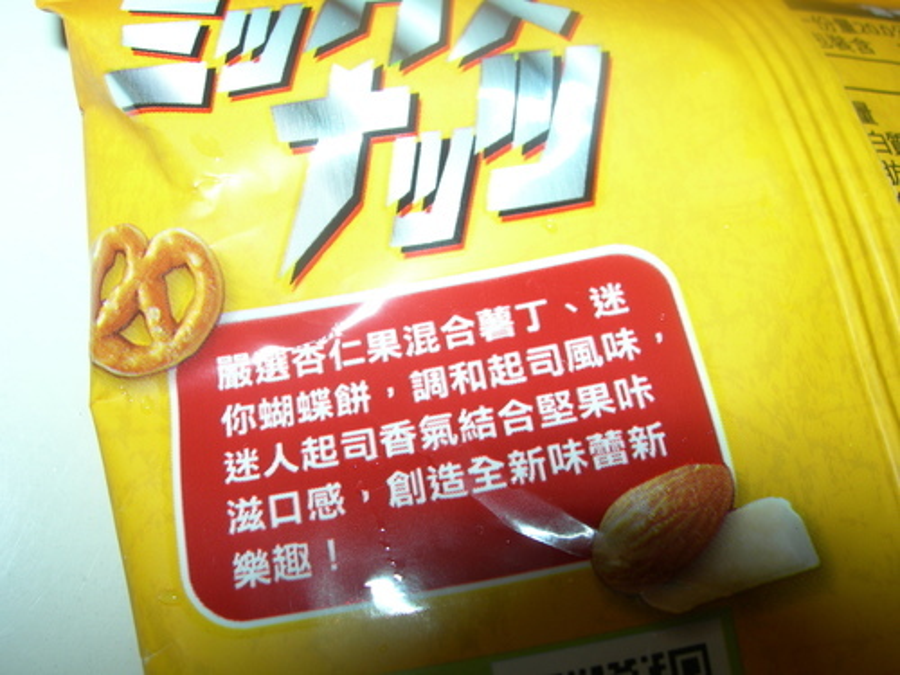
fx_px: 988
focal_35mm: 38
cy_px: 338
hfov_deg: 49.0
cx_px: 450
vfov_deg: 37.7
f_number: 4.8
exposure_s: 1/60.1
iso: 50
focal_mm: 7.8
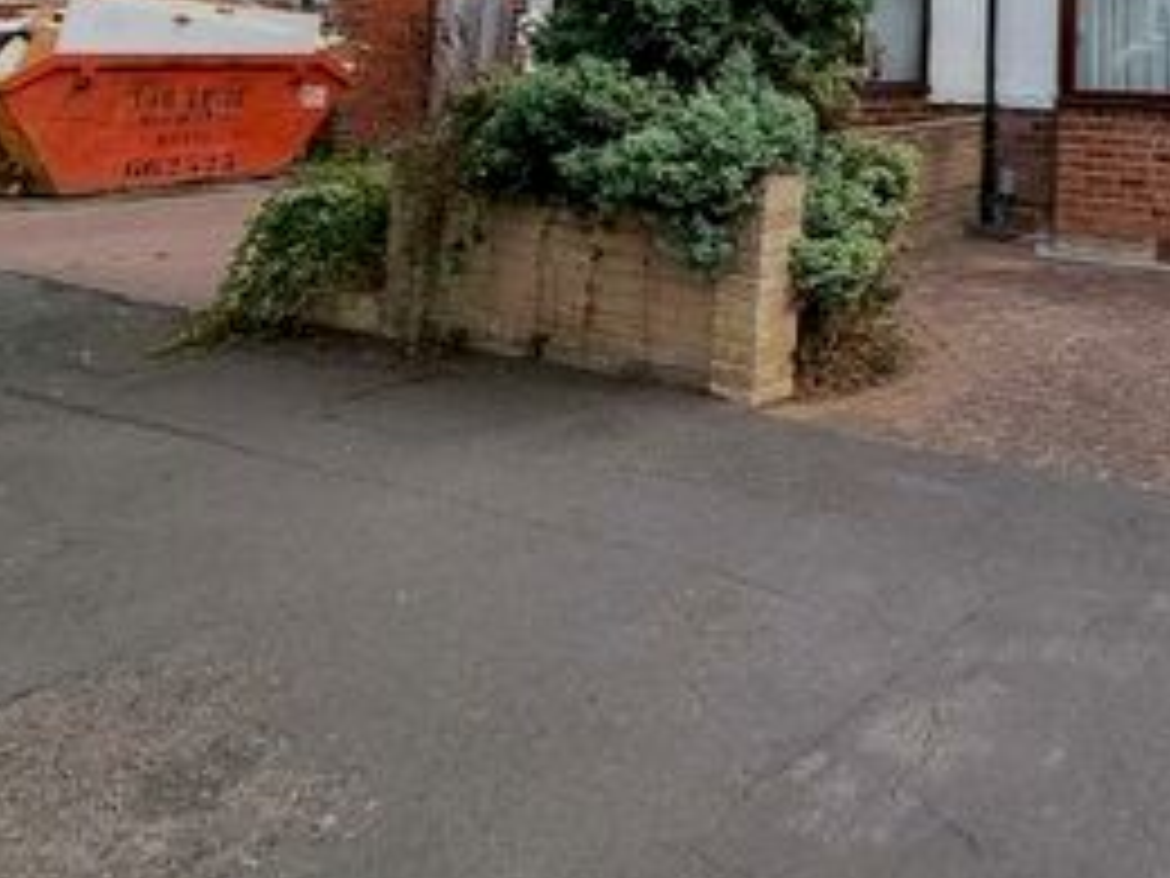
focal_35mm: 35
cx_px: 1098
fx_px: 1183
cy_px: -173
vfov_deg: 33.3
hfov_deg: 46.3
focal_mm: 2.2
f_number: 2.2
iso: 50
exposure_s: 1/1952
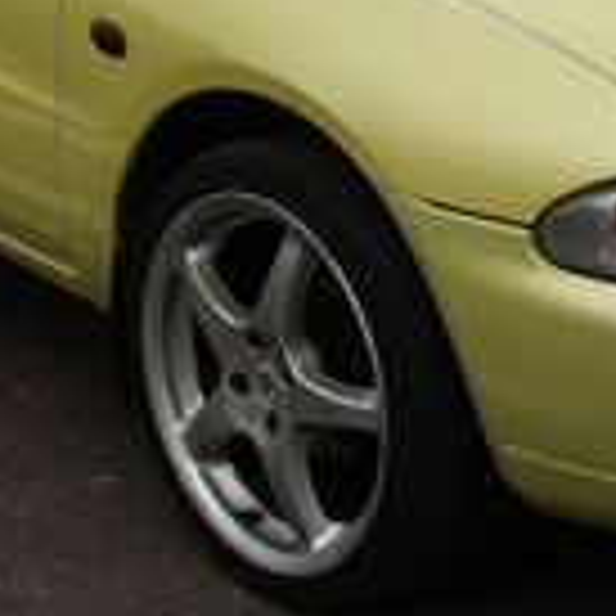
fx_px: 2416
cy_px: -166
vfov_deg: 14.0
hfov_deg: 14.5
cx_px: 486
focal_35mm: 120
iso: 50
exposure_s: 1/160
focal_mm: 7.6
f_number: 4.5
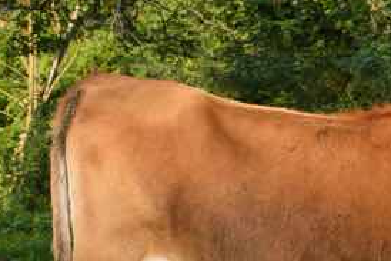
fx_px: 1000
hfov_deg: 21.4
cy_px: 251
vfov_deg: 14.7
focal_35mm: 92
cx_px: 390
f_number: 7.1
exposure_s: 1/160
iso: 200
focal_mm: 28
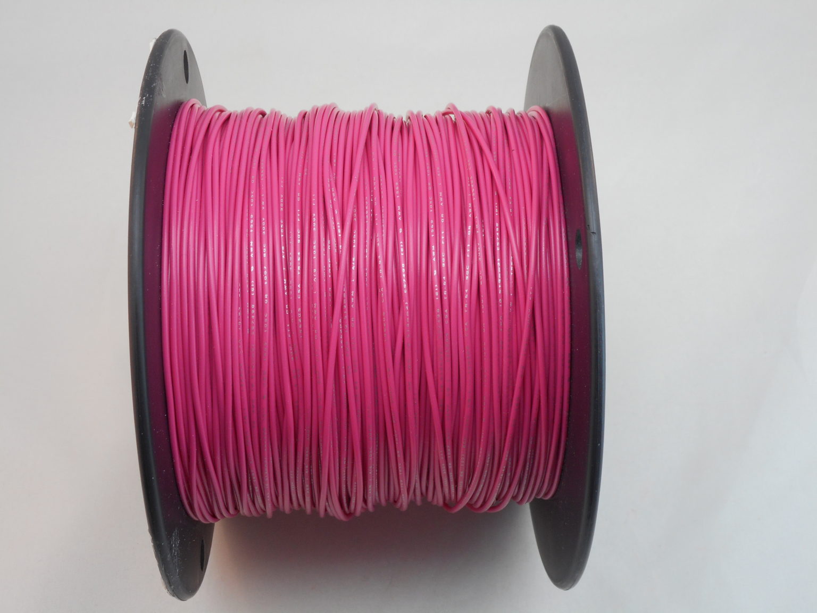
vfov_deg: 24.8
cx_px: 408
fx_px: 1393
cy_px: 306
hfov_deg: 32.7
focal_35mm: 59
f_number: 5.1
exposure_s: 1/30
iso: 125
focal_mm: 10.5
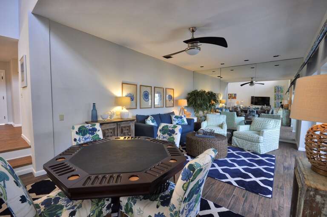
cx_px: 164
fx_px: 136
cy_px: 108
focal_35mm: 15
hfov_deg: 100.5
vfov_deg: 77.2
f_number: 8
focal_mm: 10
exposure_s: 1/20
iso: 400
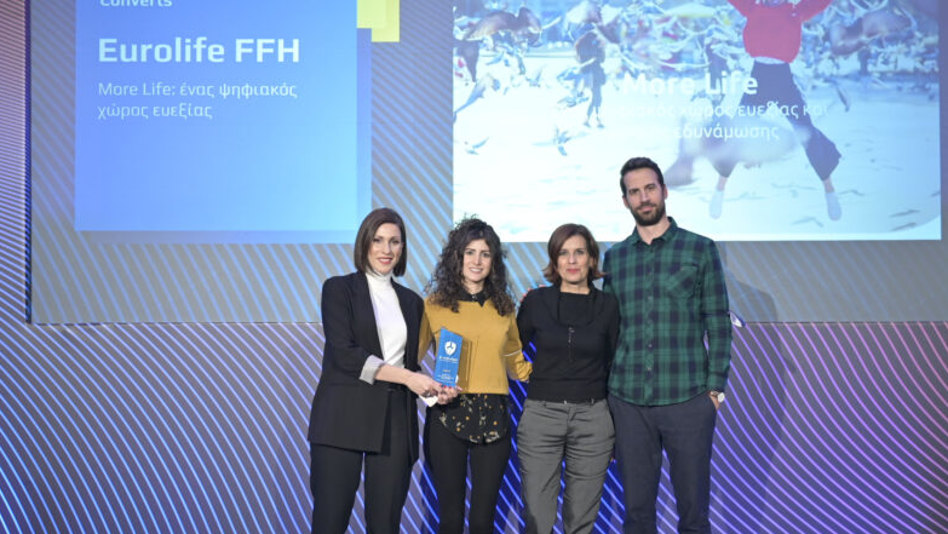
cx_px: 535
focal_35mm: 50
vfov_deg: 23.9
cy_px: 334
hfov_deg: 41.2
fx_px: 1257
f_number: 2.8
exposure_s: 1/125
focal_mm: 35
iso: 800
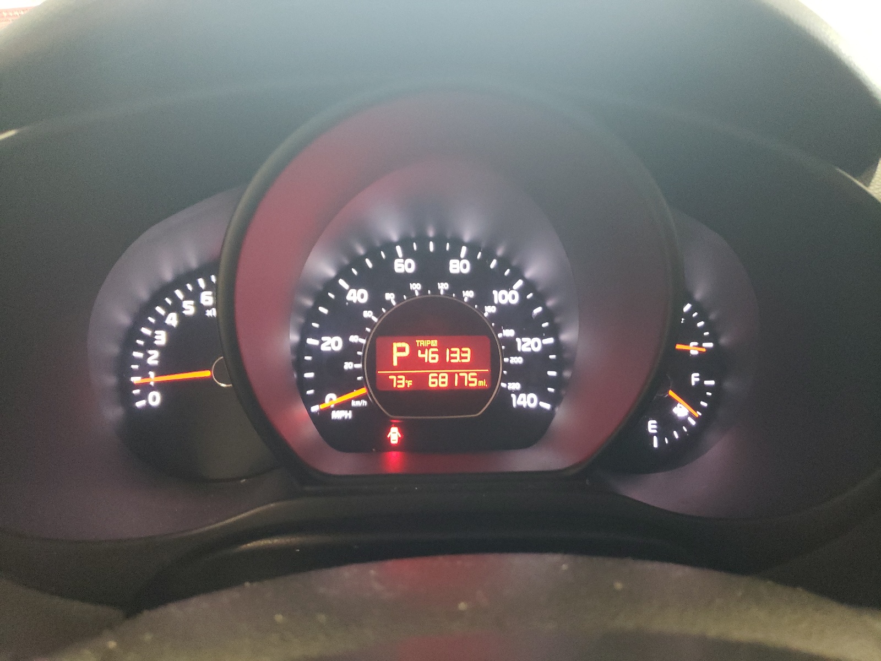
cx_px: 440
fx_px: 662
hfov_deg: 67.3
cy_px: 330
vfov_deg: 53.1
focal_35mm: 26
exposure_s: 1/30
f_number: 1.5
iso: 362
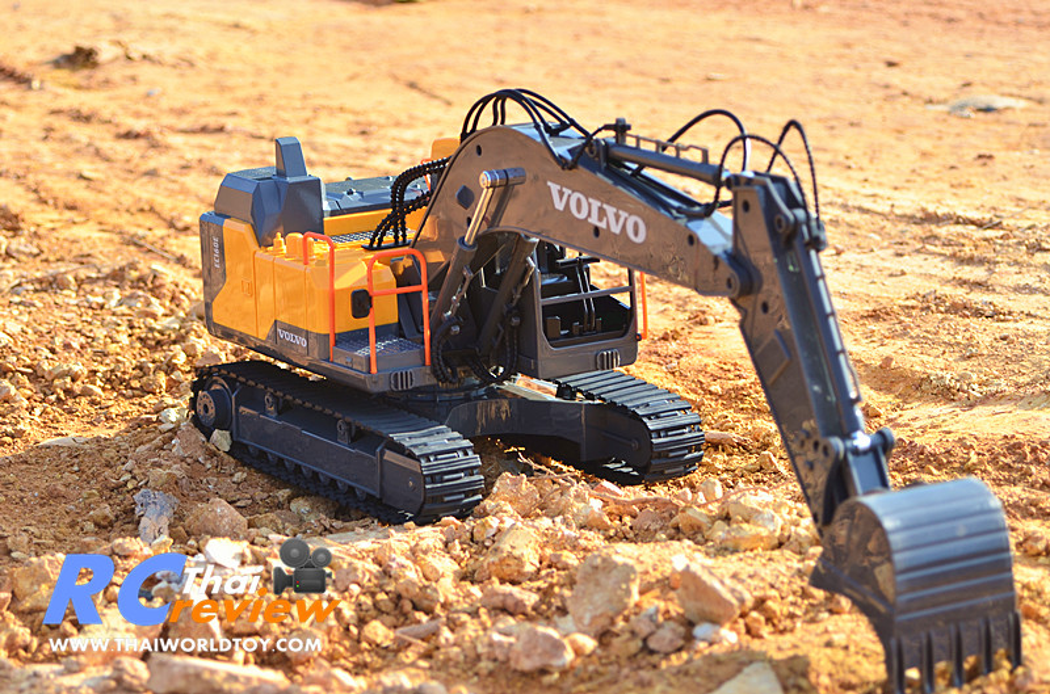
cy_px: 347
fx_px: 3491
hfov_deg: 17.1
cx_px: 525
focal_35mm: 120
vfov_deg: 11.4
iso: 100
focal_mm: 80
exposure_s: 1/200
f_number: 5.6
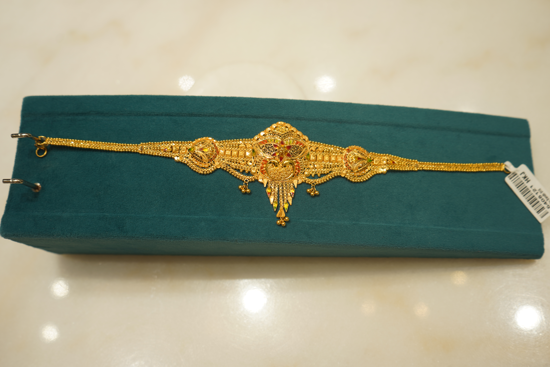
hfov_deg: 58.7
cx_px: 275
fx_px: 489
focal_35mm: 32
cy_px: 184
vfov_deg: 41.1
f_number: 4
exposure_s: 1/60
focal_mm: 32
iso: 100
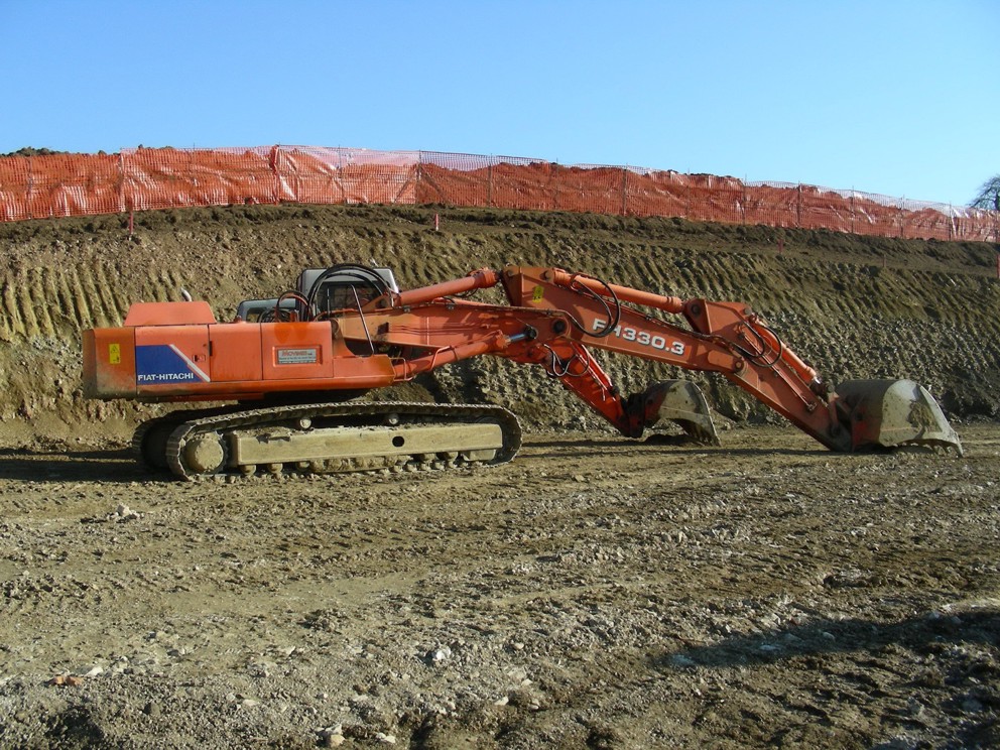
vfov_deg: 37.7
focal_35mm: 38
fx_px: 1098
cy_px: 375
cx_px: 500
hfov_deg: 49.0
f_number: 4
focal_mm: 6.3
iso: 50
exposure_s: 1/410
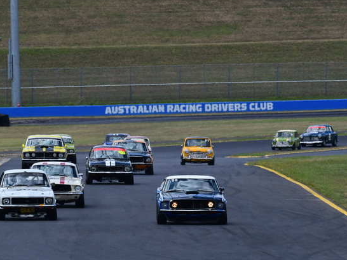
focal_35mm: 677
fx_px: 6783
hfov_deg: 2.9
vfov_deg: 2.2
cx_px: 171
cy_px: 155
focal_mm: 320
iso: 640
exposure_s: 1/640
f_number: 13
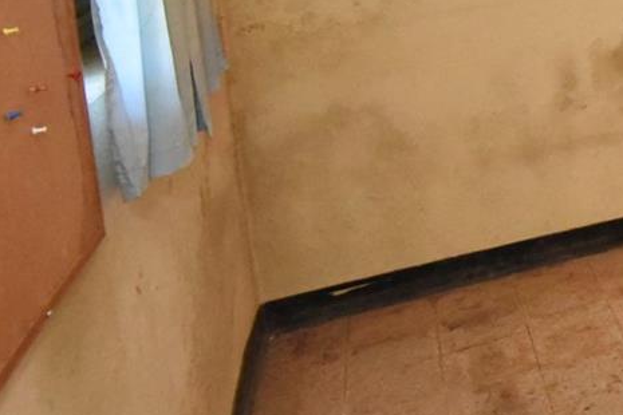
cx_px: 1026
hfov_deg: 24.2
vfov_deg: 22.4
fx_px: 952
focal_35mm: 55
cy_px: -105
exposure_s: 1/60
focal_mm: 16
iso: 12800
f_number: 10
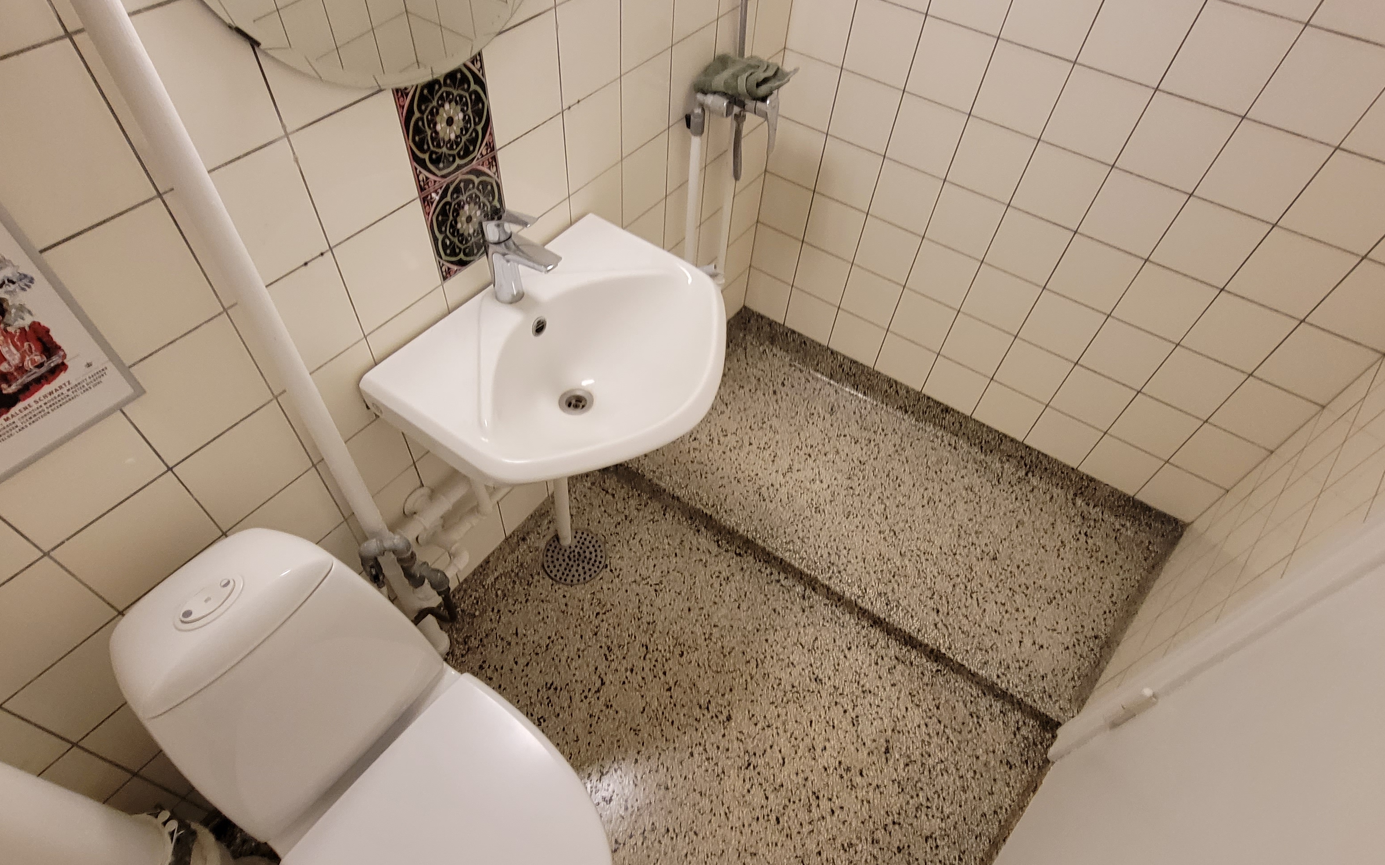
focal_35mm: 18
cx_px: 688
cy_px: 468
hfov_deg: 91.1
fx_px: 679
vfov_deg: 64.9
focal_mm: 2.2
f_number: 2.2
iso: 500
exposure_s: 1/30
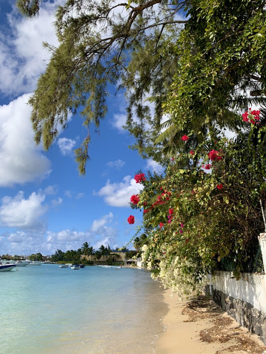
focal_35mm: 26
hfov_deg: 53.1
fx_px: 266
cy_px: 177
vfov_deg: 67.3
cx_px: 133
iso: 25
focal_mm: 4.25
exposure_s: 1/2421
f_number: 1.8
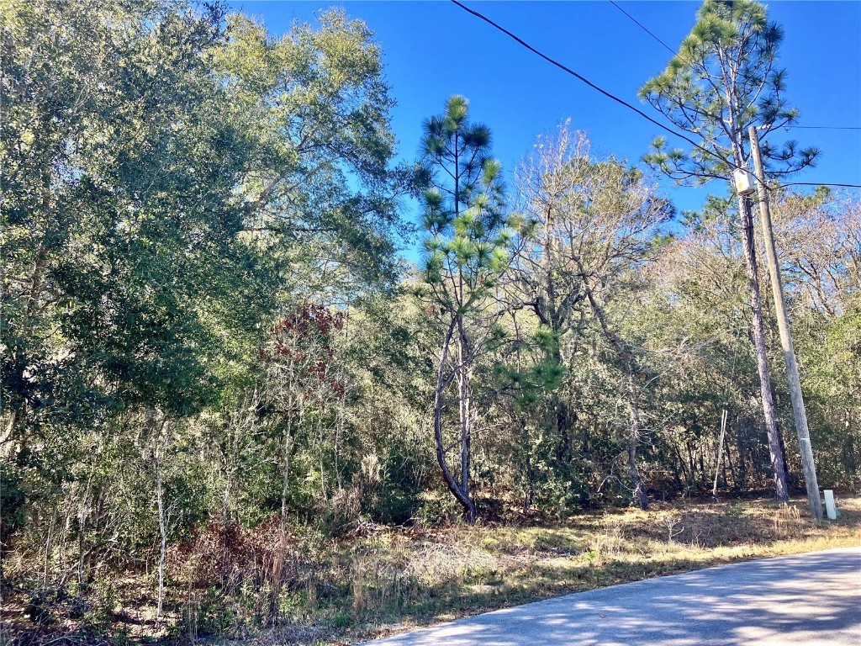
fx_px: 696
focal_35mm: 28
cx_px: 430
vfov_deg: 49.7
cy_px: 323
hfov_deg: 63.4
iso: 32
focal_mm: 3.99
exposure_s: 1/415
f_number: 1.8
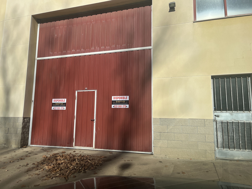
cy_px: 94
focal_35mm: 26
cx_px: 126
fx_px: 189
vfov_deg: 53.1
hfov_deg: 67.3
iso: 50
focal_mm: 5.1
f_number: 1.6
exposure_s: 1/5076
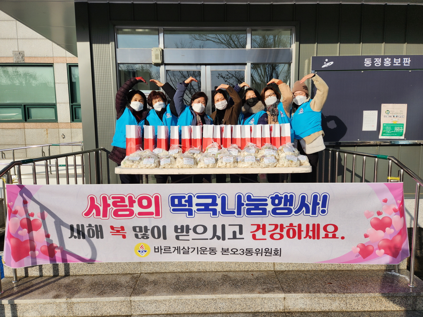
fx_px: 281
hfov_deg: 73.9
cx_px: 212
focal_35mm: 23
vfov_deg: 58.9
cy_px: 158
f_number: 1.8
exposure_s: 1/2537
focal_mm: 5.4
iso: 20
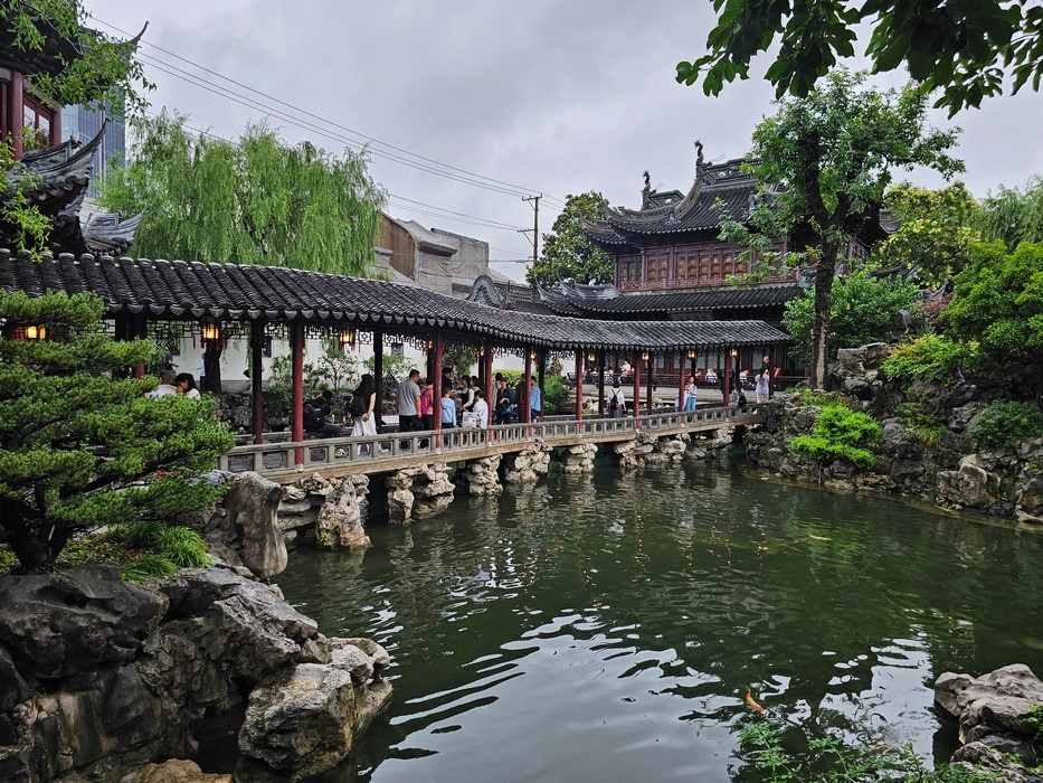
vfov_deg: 58.9
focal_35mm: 23
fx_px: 693
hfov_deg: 73.9
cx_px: 522
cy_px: 392
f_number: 1.7
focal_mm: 6.3
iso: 40
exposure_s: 1/180
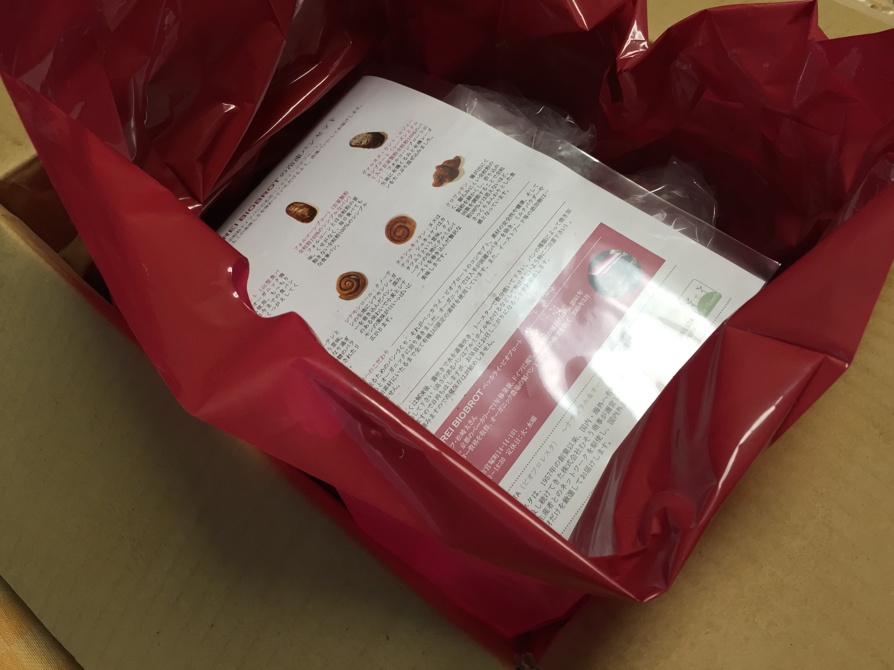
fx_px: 749
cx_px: 447
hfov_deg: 61.7
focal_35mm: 29
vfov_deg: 48.2
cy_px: 335
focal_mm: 4.15
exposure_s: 1/30
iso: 32
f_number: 2.2
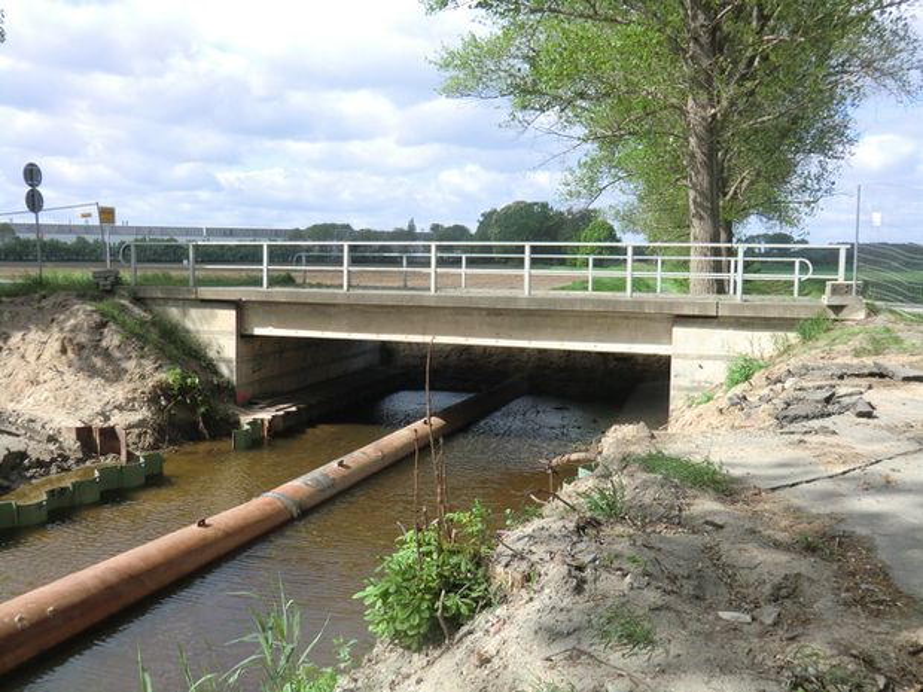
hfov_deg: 54.0
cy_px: 346
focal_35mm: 34
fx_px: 907
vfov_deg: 41.8
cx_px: 462
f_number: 3.6
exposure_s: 1/320
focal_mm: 6.1
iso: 64
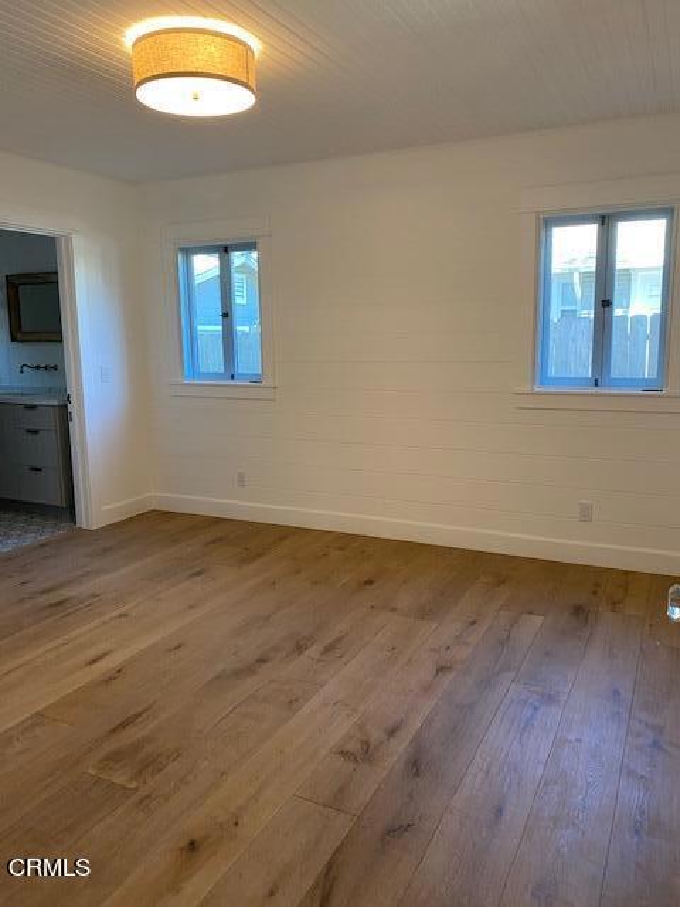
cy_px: 454
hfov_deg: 53.1
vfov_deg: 67.3
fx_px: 681
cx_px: 340
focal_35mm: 26
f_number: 1.8
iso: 125
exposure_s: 1/60
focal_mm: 4.25
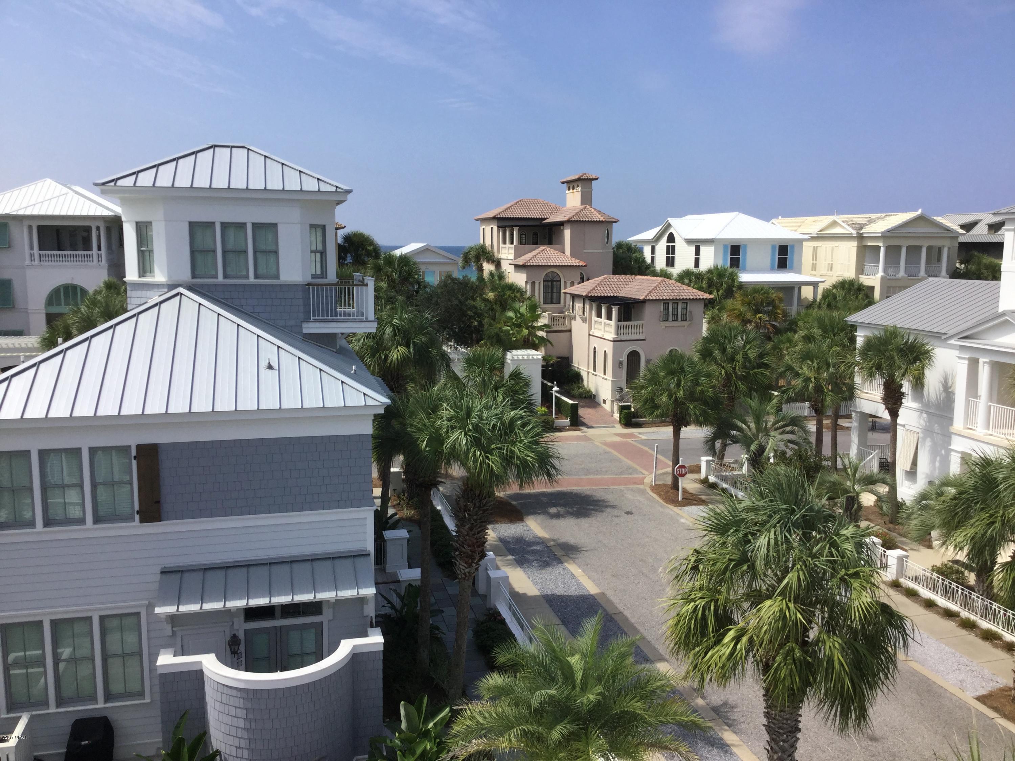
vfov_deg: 45.4
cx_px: 508
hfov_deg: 58.4
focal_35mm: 31
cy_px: 380
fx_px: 909
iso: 25
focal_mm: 3.3
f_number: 2.4
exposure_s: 1/1538
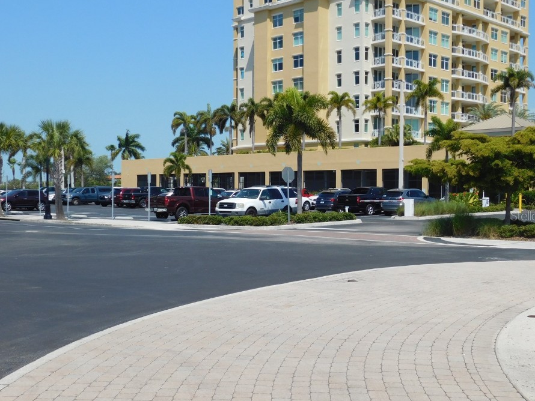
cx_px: 260
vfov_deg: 31.5
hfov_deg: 41.2
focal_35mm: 46
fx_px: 711
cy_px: 216
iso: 125
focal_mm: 7.1
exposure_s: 1/400
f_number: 7.2
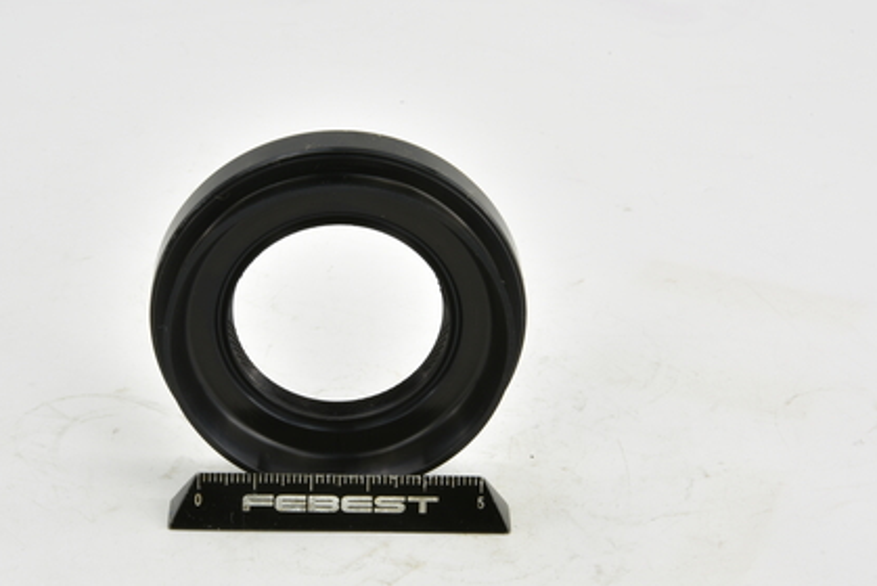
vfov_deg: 13.3
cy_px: 339
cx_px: 337
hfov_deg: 19.8
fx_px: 2511
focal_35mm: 103
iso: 64
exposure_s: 1/2
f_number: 25
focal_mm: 60
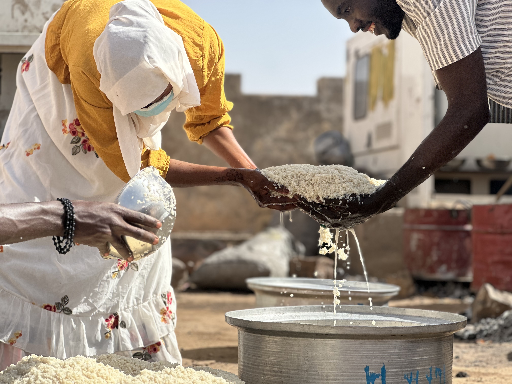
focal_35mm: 77
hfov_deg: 25.3
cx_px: 256
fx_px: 1139
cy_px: 192
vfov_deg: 19.1
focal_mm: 9
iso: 32
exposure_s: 1/585
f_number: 2.8
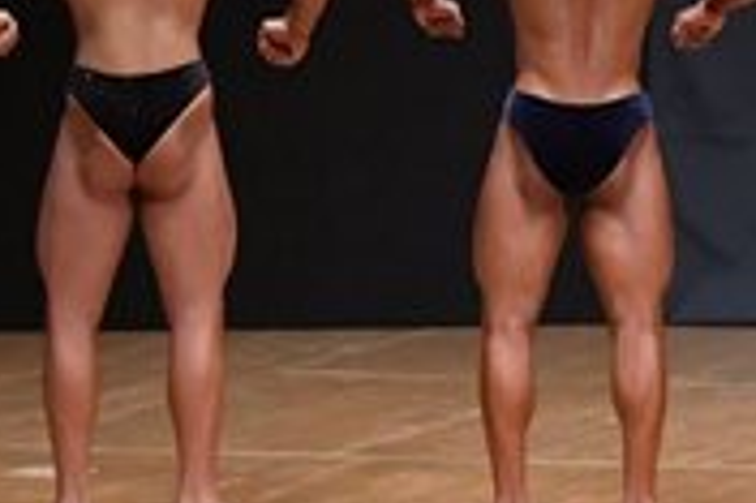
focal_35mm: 541
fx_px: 11350
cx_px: 393
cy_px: 275
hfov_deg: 3.8
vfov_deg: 2.5
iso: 6400
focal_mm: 82
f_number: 5.6
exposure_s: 1/400
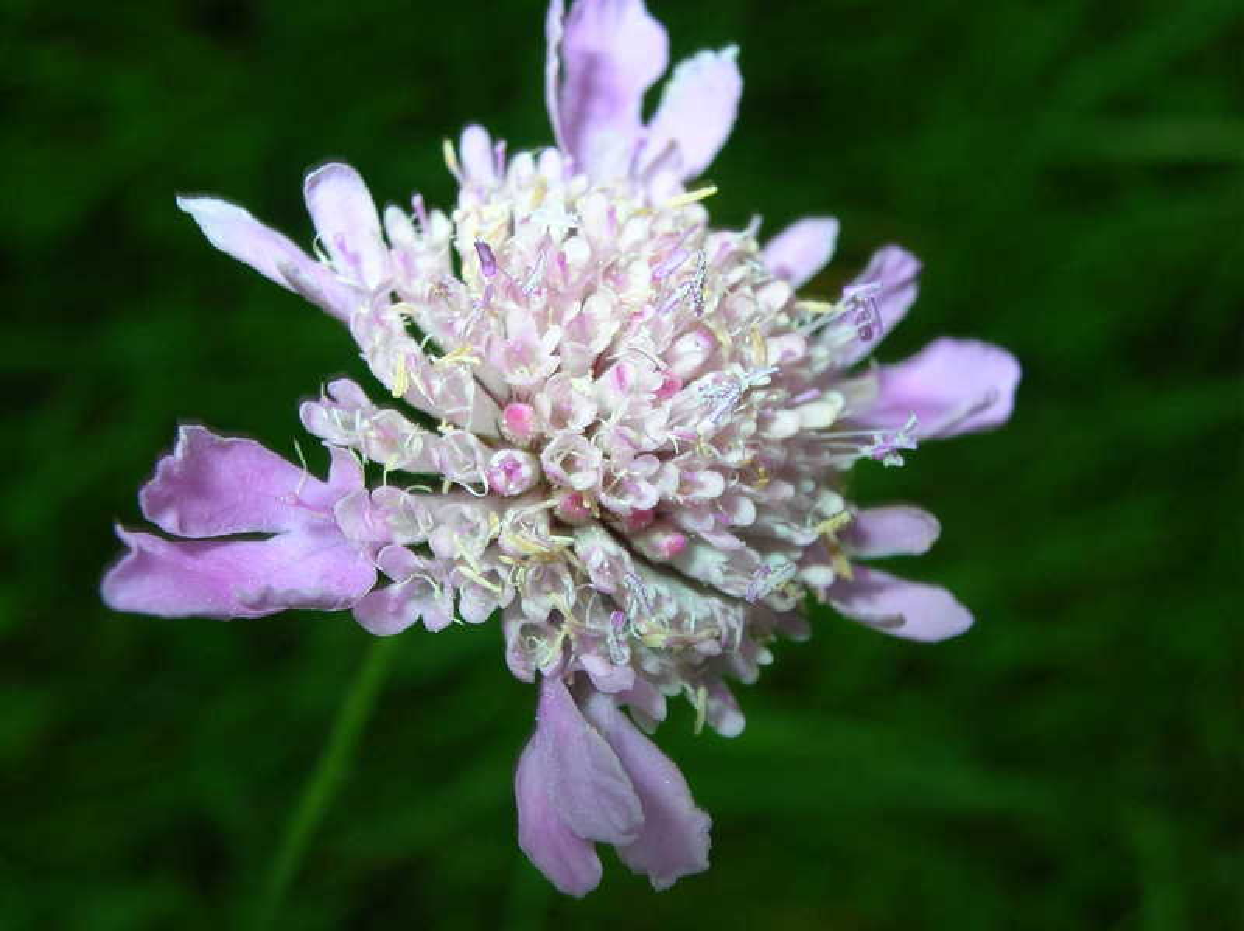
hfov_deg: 33.3
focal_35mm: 58
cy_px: 466
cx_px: 622
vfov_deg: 25.2
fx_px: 2083
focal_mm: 9.6
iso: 50
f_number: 4.4
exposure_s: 1/60.1
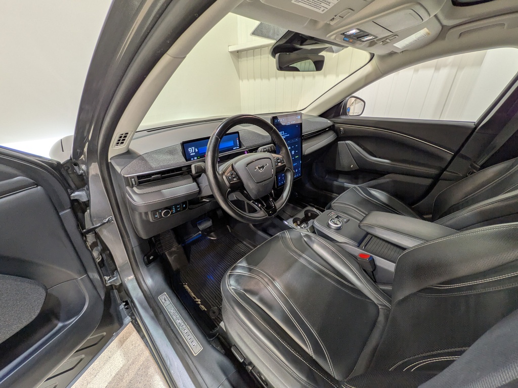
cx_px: 259
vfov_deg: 85.7
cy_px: 194
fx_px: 209
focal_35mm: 14
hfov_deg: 102.1
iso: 64
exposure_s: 1/40
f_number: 2.2
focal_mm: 1.83
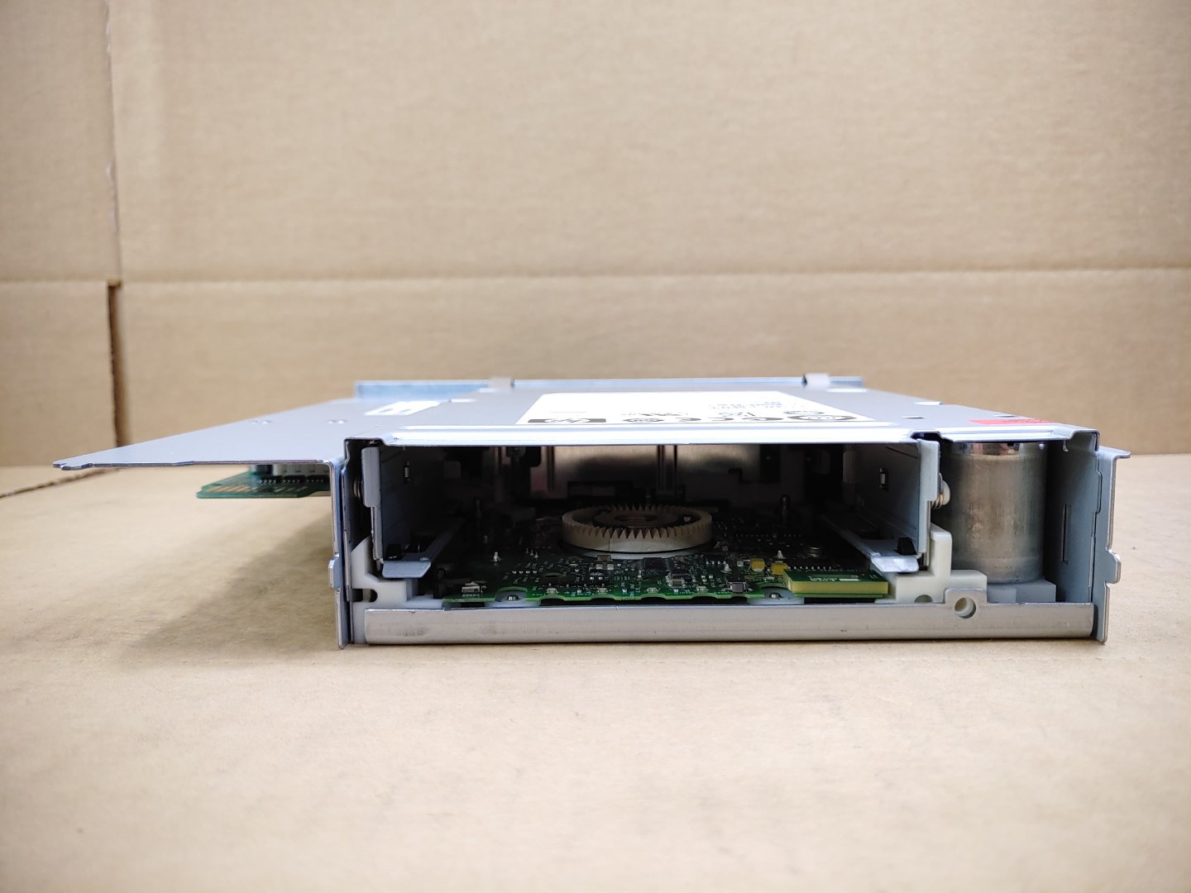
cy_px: 446
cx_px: 596
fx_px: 895
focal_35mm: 26
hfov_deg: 67.3
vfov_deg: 53.1
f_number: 1.8
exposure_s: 1/120
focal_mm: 4.36
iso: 50
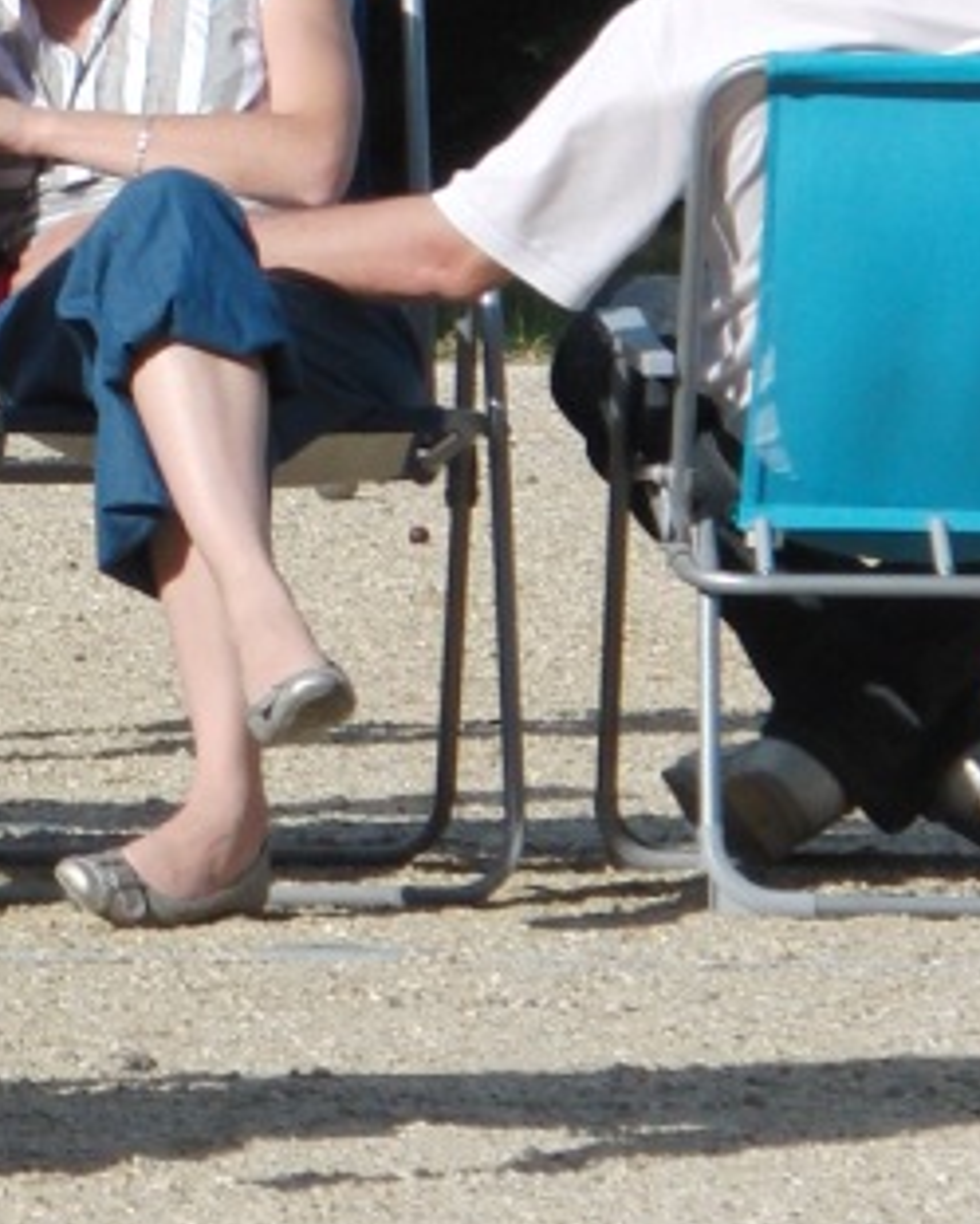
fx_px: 17684
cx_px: -421
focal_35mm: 488
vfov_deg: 4.0
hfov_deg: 3.2
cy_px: 79
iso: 100
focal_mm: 26.9
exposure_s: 1/640
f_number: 4.2
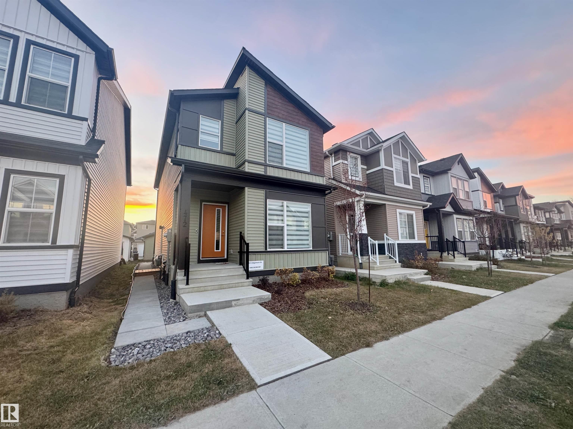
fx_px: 232
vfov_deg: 85.7
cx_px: 286
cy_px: 214
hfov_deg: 102.1
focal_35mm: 14
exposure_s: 1/99
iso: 320
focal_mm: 2.22
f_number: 2.2
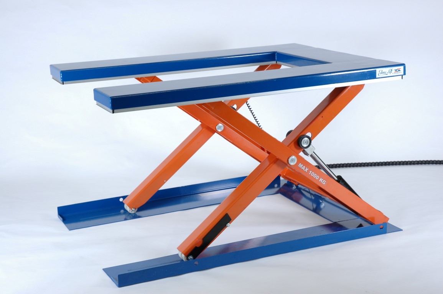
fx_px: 848
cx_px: 222
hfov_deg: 29.3
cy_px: 147
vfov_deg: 19.7
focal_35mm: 69
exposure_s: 1/60
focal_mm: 46
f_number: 4.5
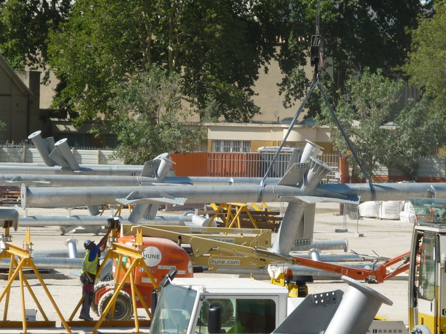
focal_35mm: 159
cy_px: 201
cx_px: 169
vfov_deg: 9.3
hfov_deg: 12.4
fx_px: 2048
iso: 80
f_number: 5.3
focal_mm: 19.1
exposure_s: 1/500
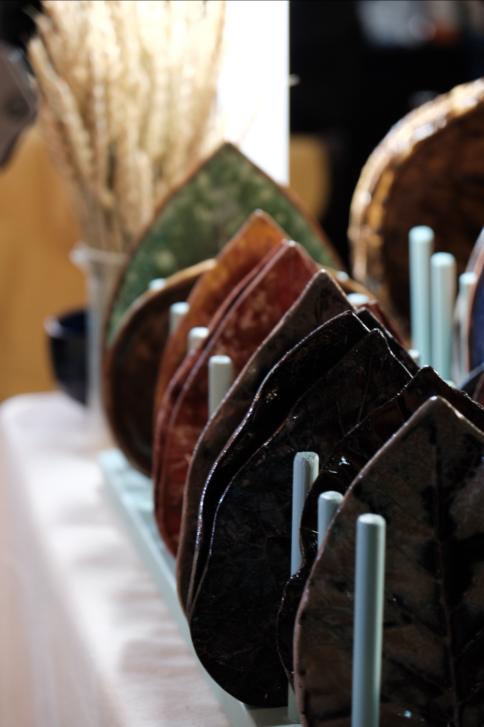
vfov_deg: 17.1
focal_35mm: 120
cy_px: 364
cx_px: 242
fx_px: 2420
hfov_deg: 11.4
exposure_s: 1/15
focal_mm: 80
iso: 640
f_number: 4
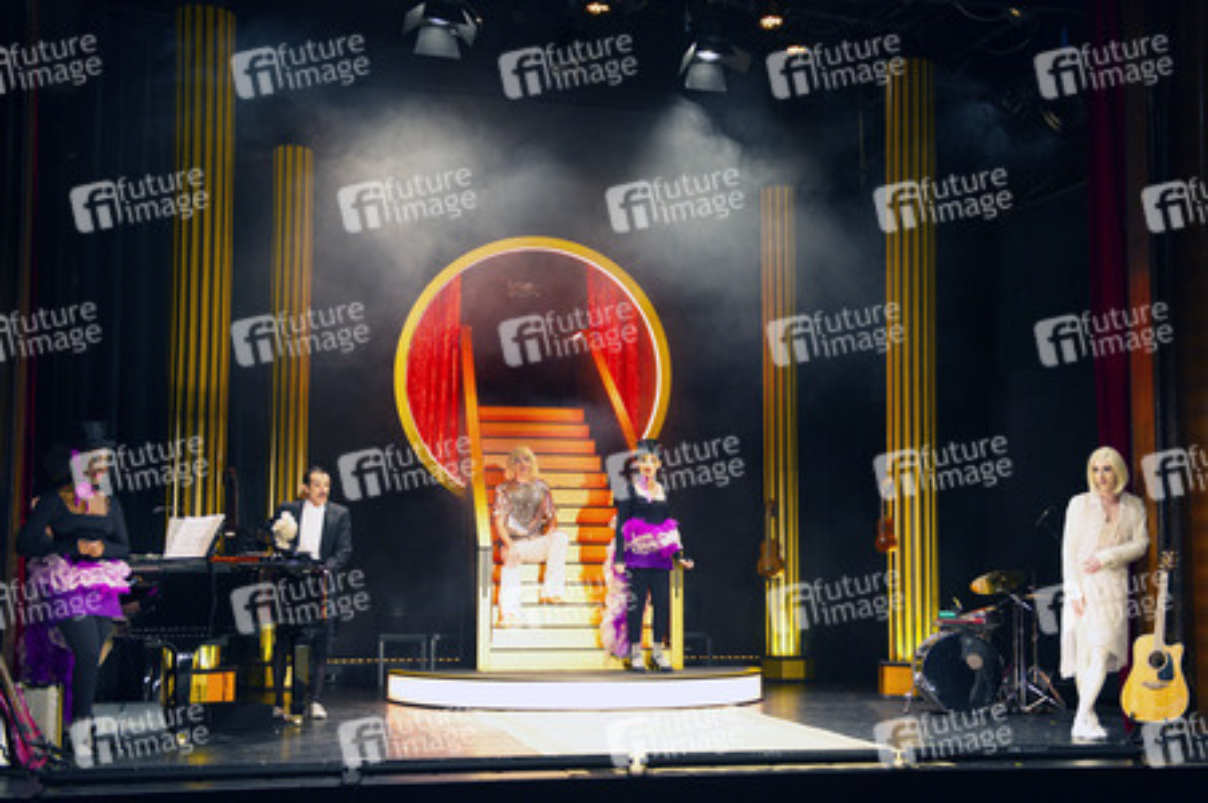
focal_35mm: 42
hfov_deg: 46.4
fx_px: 1408
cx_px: 604
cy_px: 402
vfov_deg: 31.8
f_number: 2.8
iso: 1600
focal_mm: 42
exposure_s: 1/160
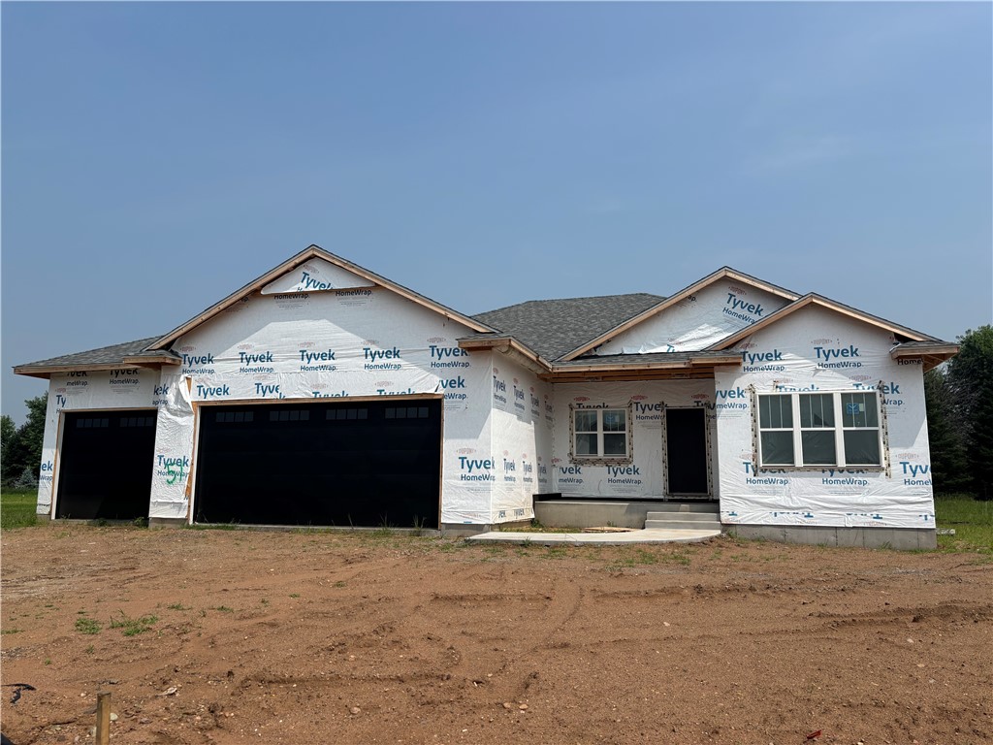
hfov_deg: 67.3
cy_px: 372
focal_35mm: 26
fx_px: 746
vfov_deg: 53.1
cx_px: 496
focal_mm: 5.96
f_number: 1.6
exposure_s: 1/5618
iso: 50
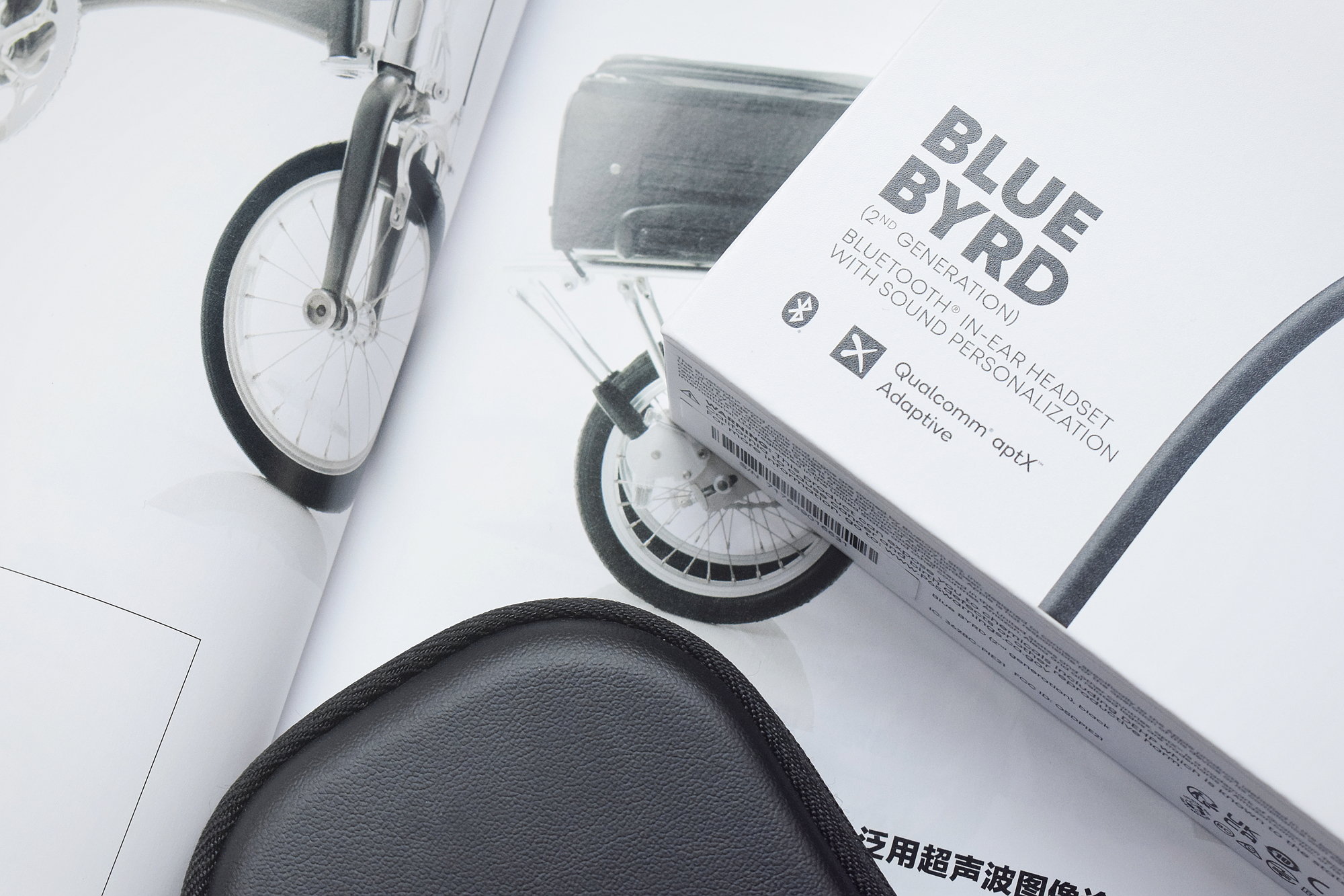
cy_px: 448
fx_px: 3080
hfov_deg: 24.6
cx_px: 672
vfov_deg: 16.6
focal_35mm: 82
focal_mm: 55
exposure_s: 1/400
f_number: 10
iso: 3200
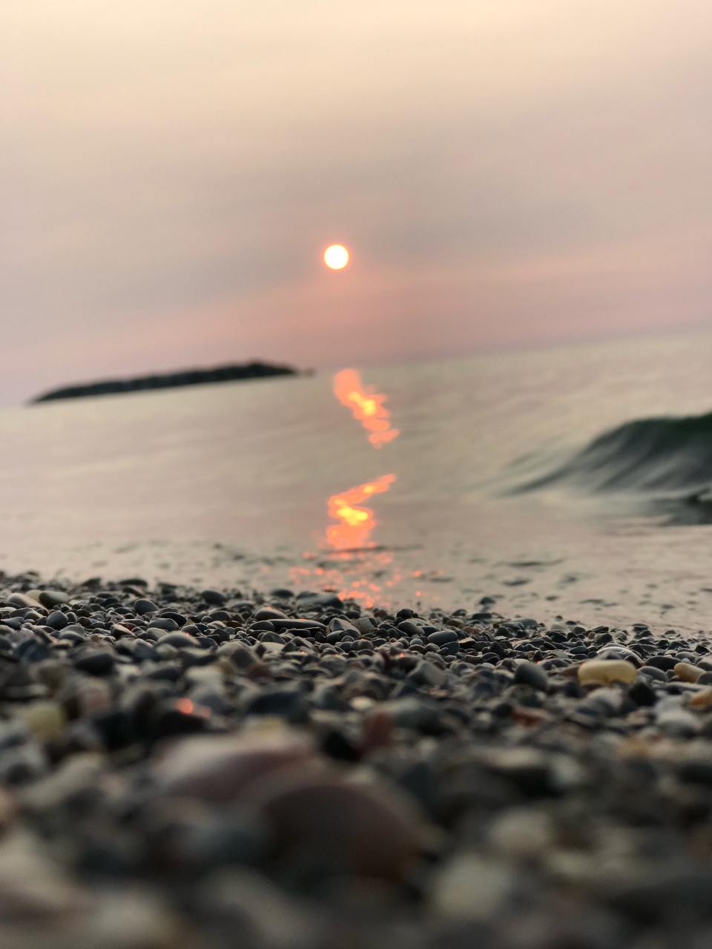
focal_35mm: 57
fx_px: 1563
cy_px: 474
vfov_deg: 33.8
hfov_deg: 25.7
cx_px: 356
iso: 20
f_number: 2.8
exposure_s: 1/201
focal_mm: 6.6
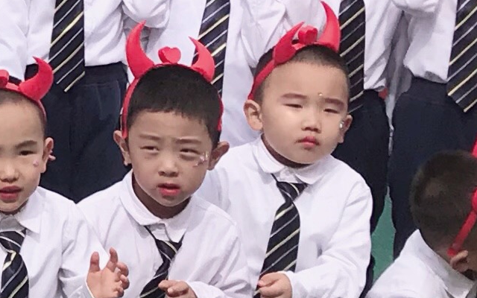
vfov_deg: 7.0
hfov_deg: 10.6
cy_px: -60
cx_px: -367
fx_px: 2431
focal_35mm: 187
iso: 20
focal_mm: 3.99
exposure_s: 1/1570
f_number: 1.8
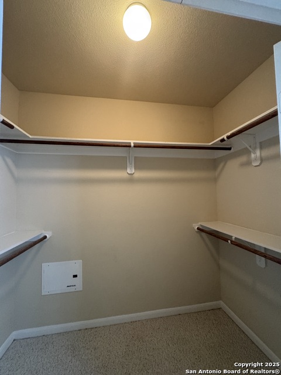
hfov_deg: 85.7
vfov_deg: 102.1
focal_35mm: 14
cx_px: 140
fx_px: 152
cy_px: 188
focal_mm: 2.22
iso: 500
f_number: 2.2
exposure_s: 1/60
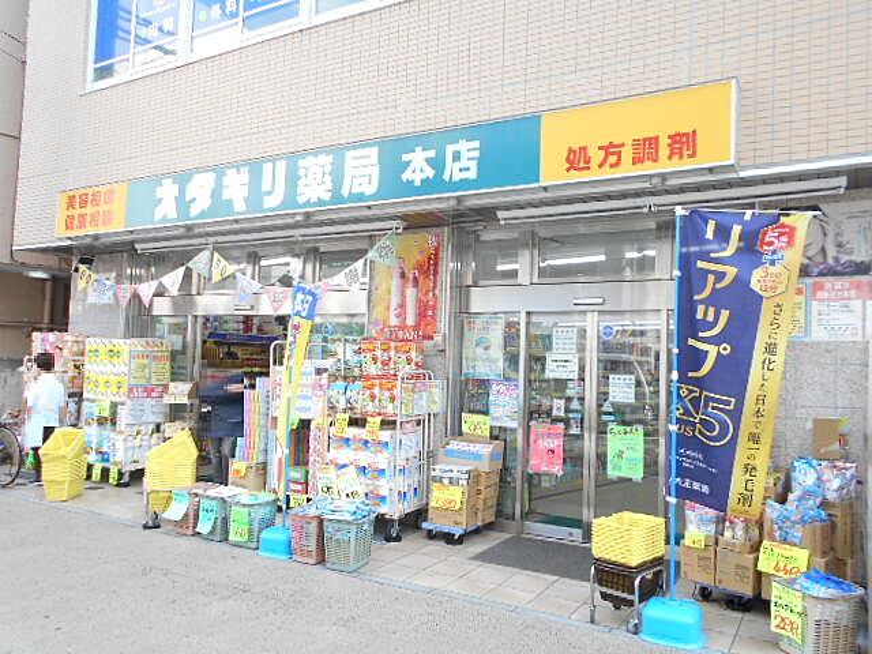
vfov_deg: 53.1
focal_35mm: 26
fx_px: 655
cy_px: 327
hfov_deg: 67.3
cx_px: 436
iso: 80
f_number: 3.2
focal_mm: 4.6
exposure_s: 1/125
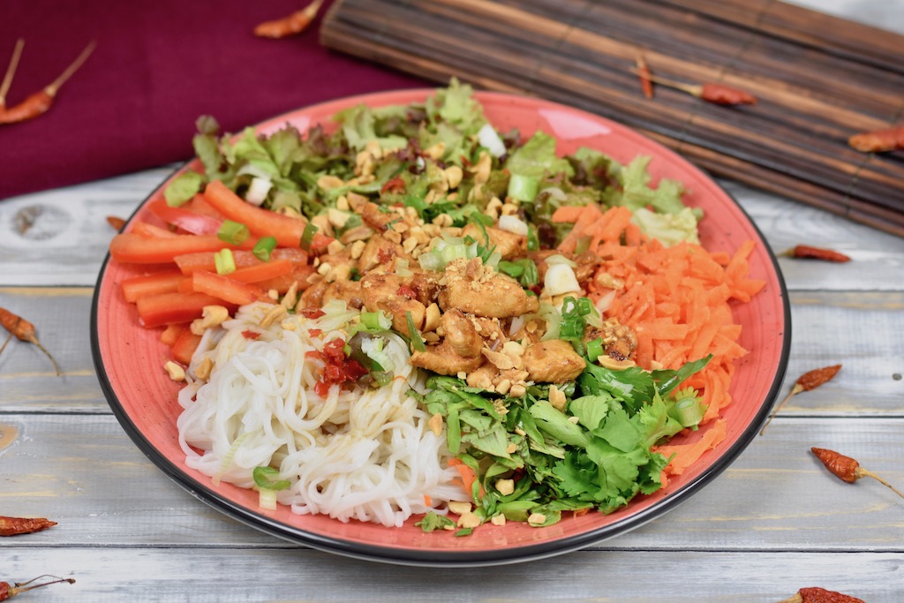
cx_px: 452
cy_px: 302
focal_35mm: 158
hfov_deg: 13.0
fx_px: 3955
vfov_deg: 8.7
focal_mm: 105
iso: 400
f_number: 4.5
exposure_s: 1/80
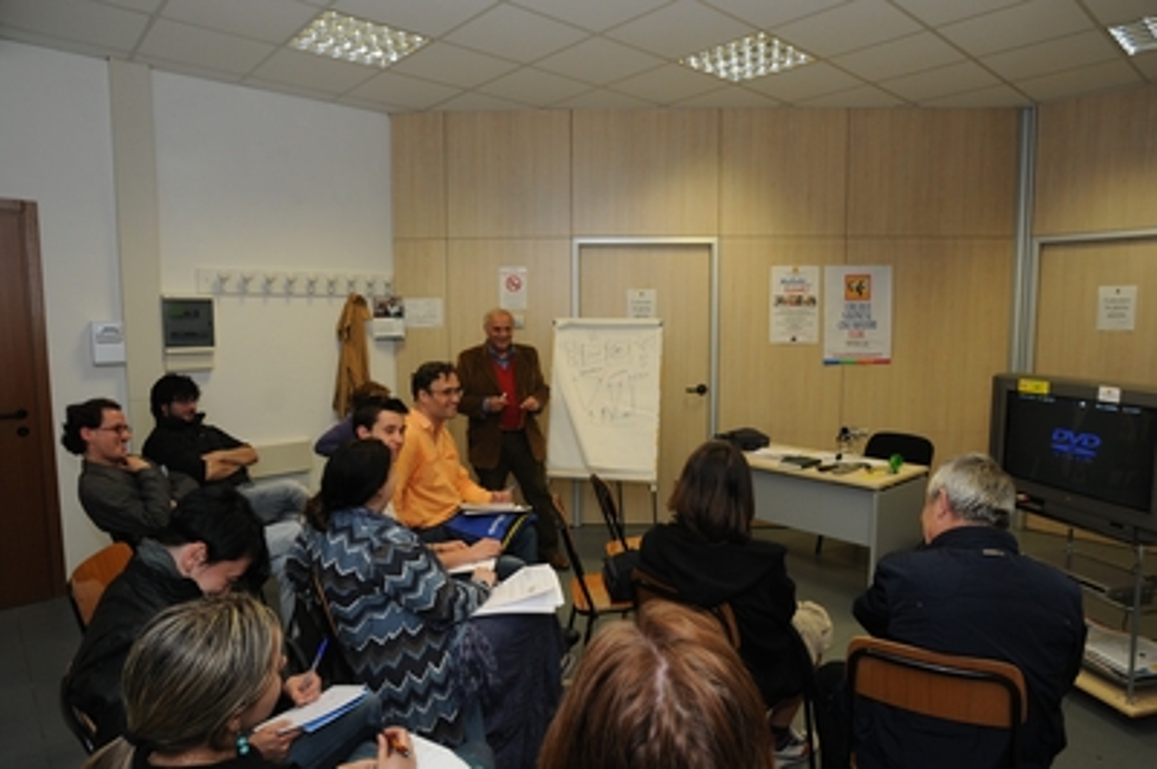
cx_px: 578
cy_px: 384
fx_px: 674
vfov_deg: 59.4
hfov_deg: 81.3
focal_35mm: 21
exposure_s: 1/60
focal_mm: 14
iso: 400
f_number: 5
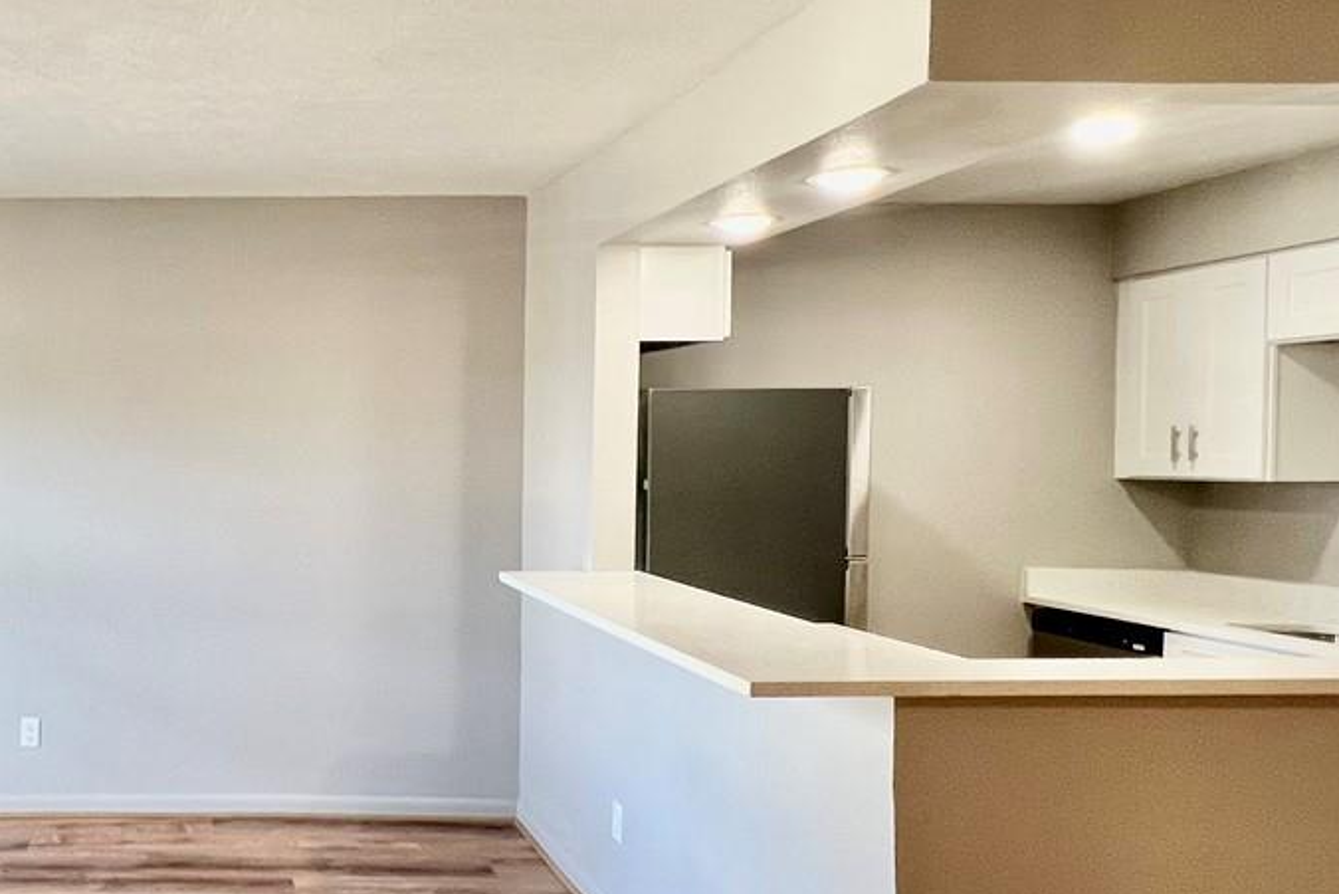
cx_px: 184
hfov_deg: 52.9
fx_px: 1190
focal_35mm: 32
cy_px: 507
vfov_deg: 41.0
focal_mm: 1.57
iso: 160
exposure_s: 1/120
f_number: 1.8
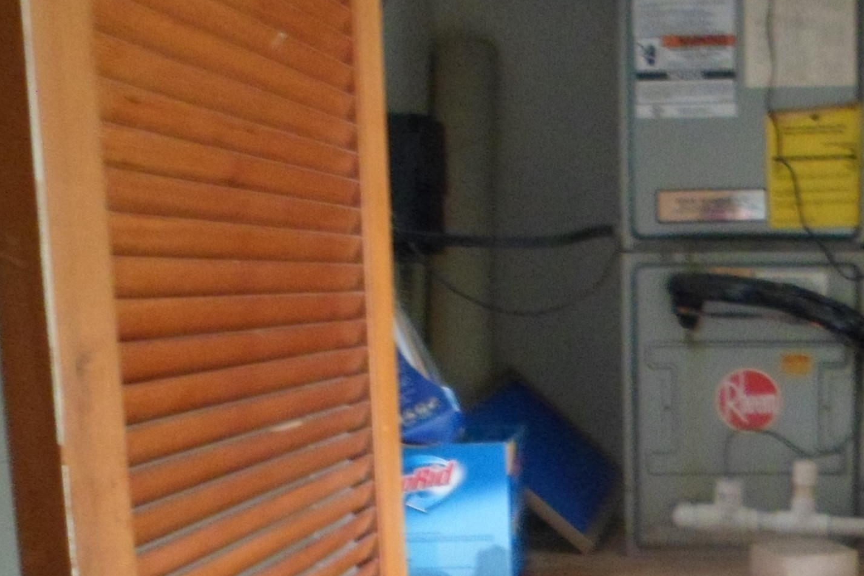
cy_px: 559
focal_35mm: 57
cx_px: 706
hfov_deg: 33.9
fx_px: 1368
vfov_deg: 22.9
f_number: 3.3
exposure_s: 1/20
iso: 400
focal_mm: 4.9
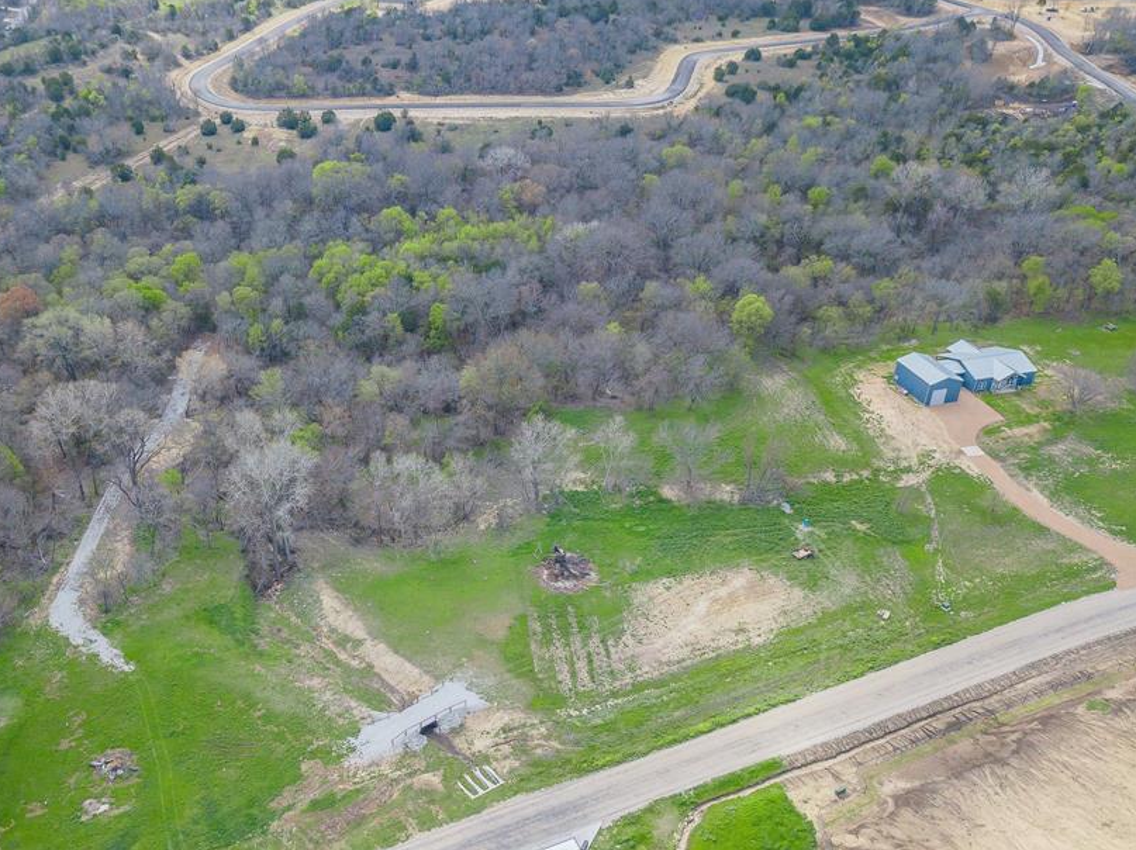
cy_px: 468
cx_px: 419
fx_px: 1082
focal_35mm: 33
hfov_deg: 54.7
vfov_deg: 42.8
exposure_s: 1/1250
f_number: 2.2
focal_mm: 4.73
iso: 100
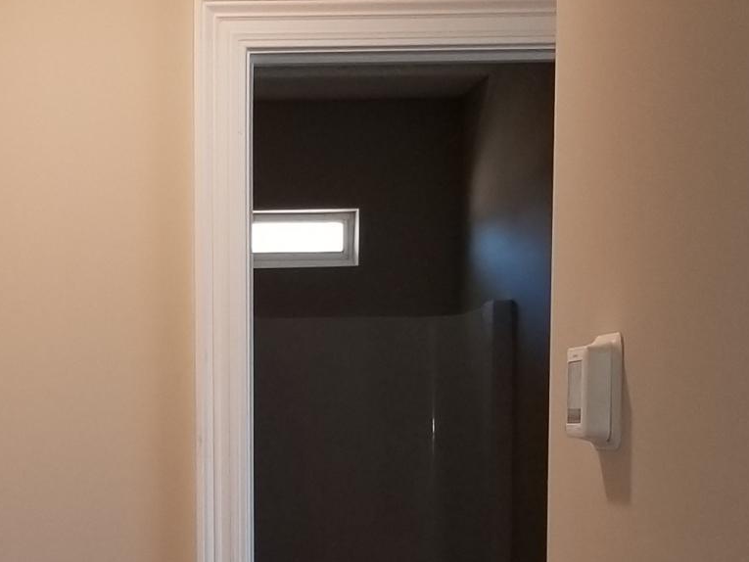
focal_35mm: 102
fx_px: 2207
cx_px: 117
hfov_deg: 19.0
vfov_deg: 14.2
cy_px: 624
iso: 100
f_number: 1.7
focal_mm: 4.25
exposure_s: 1/60
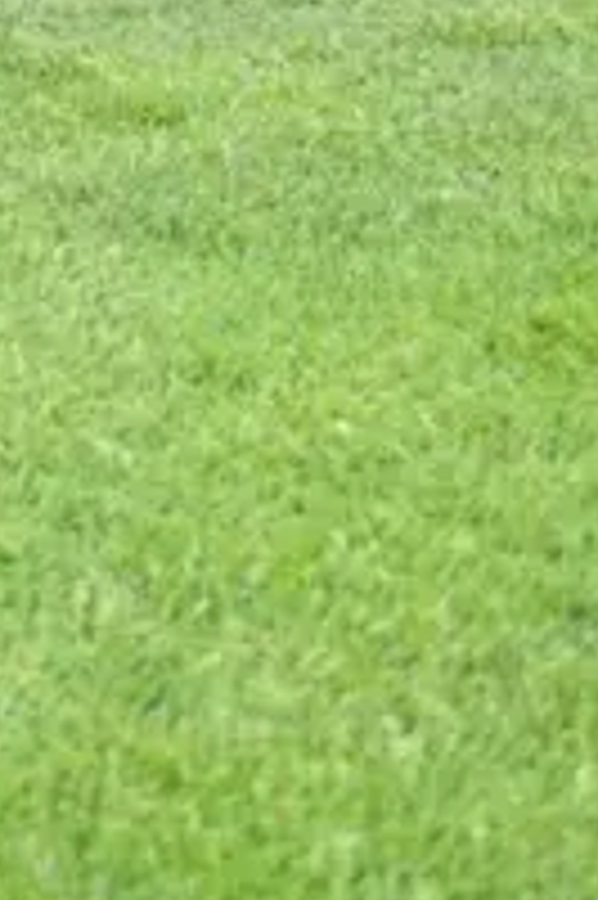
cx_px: -1129
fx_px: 3319
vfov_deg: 14.2
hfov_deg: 8.7
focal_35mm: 133
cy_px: -558
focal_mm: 26
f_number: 2.8
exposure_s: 1/1250
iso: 1800
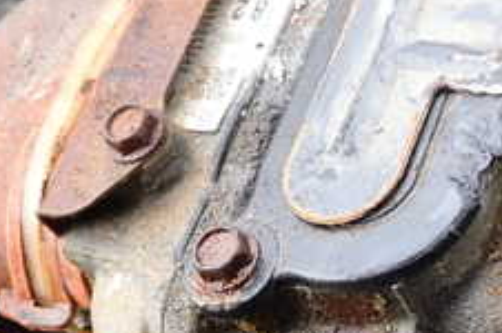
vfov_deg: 16.1
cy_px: 315
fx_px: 1156
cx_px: 389
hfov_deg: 24.2
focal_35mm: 83
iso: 100
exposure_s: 1/80
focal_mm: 5.4
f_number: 3.2
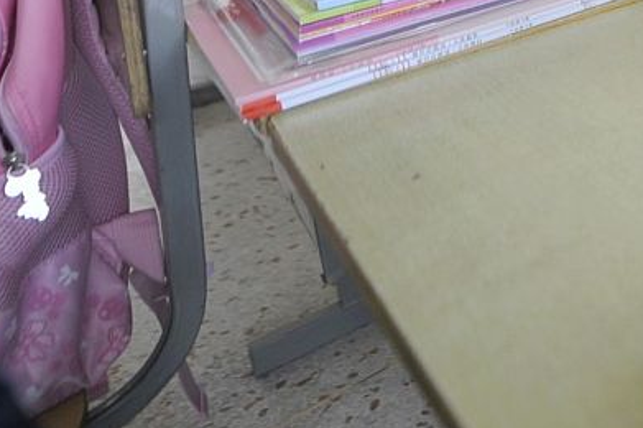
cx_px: 911
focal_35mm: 43
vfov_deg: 26.0
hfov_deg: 30.6
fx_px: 767
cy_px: -146
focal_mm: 14
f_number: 2.8
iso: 500
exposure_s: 1/500
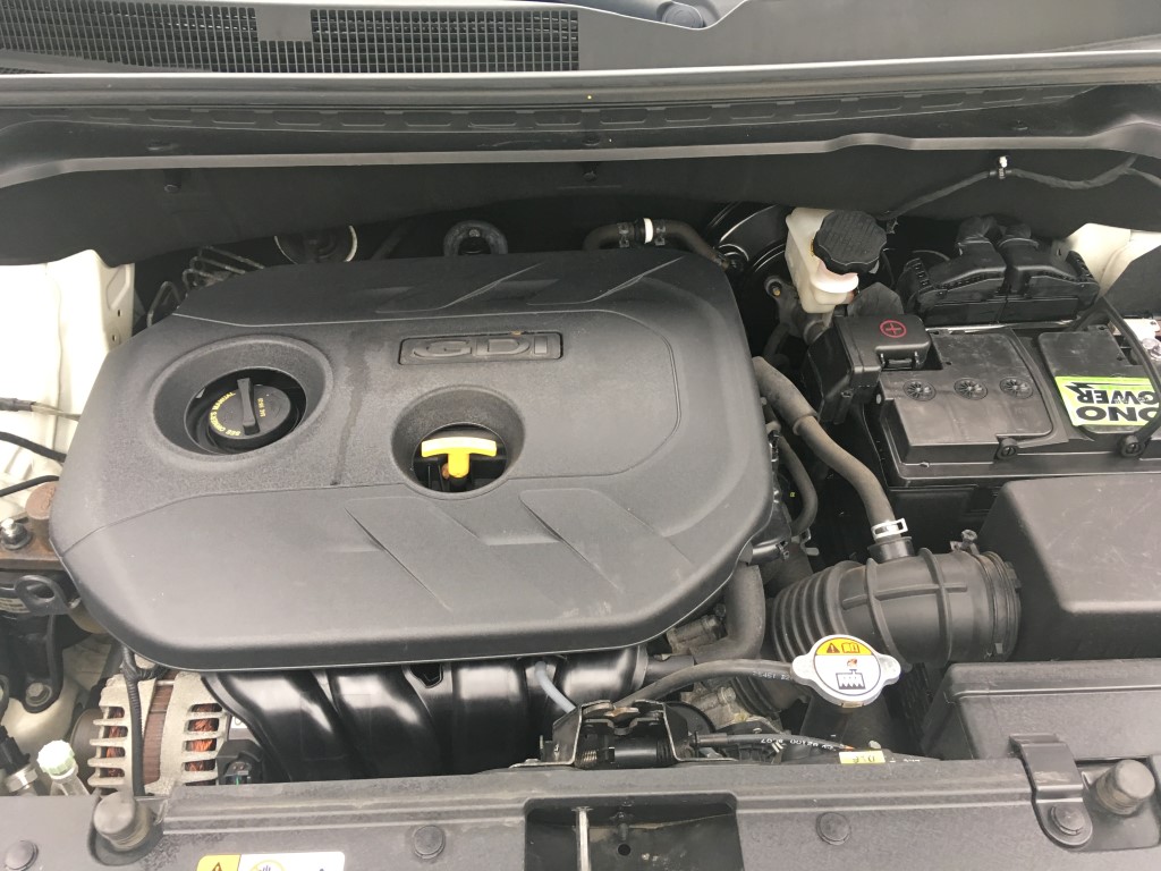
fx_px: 973
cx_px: 580
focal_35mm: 29
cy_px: 436
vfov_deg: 48.2
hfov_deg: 61.7
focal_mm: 4.15
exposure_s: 1/30
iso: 40
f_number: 2.2
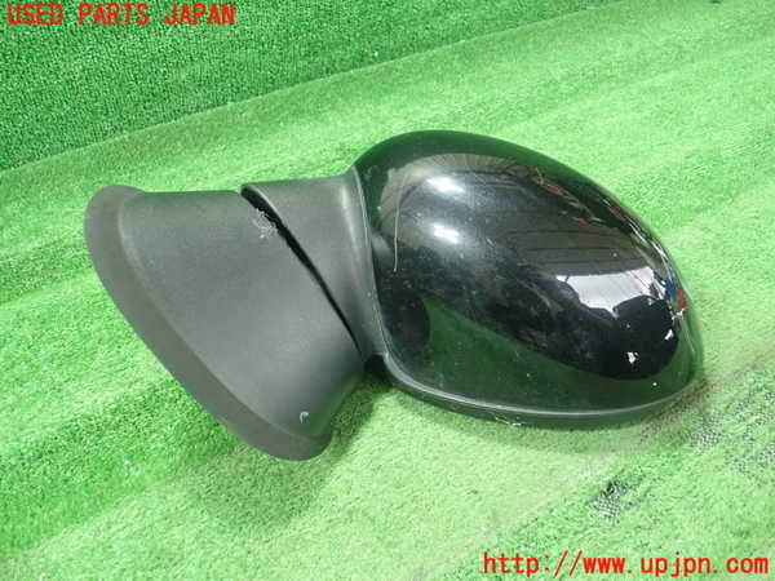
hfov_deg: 60.0
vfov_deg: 46.8
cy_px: 290
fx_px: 672
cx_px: 388
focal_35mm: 30
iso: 800
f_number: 2.3
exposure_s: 1/100
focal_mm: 5.5
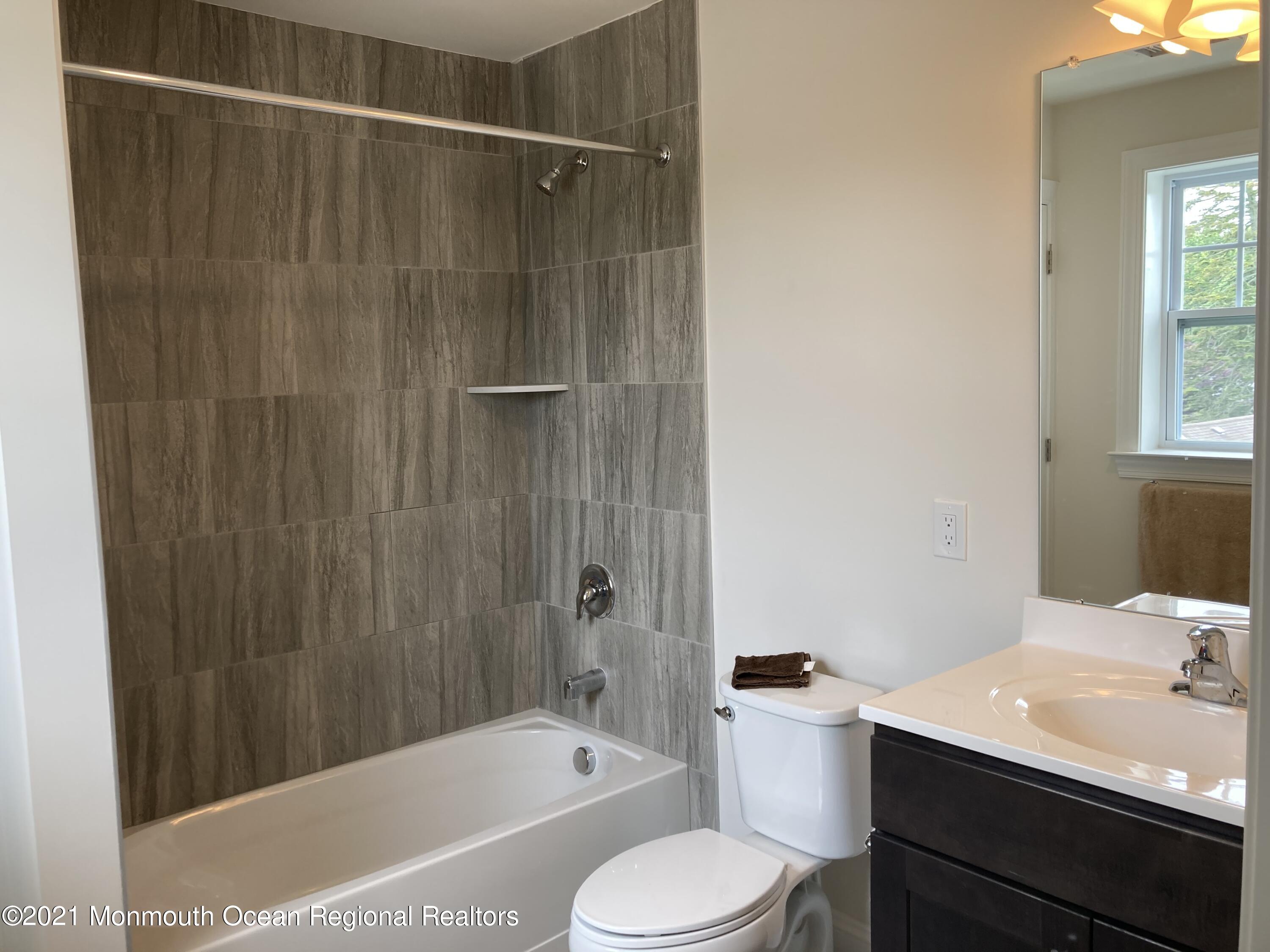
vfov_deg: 49.7
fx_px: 1027
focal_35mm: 28
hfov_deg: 63.4
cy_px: 476
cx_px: 635
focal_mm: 3.99
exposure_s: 1/120
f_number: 1.8
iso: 50
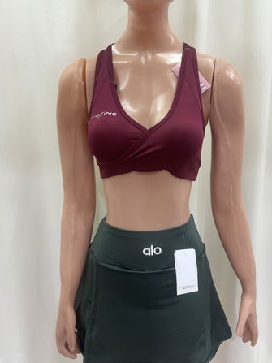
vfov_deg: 58.3
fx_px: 325
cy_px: 193
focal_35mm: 31
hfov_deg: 45.4
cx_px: 148
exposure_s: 1/100
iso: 125
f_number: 1.6
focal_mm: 5.96
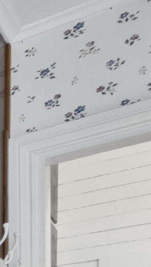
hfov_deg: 6.9
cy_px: 422
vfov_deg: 22.7
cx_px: -543
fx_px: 512
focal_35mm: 72
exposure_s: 1/8
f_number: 8
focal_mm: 8.3
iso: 400
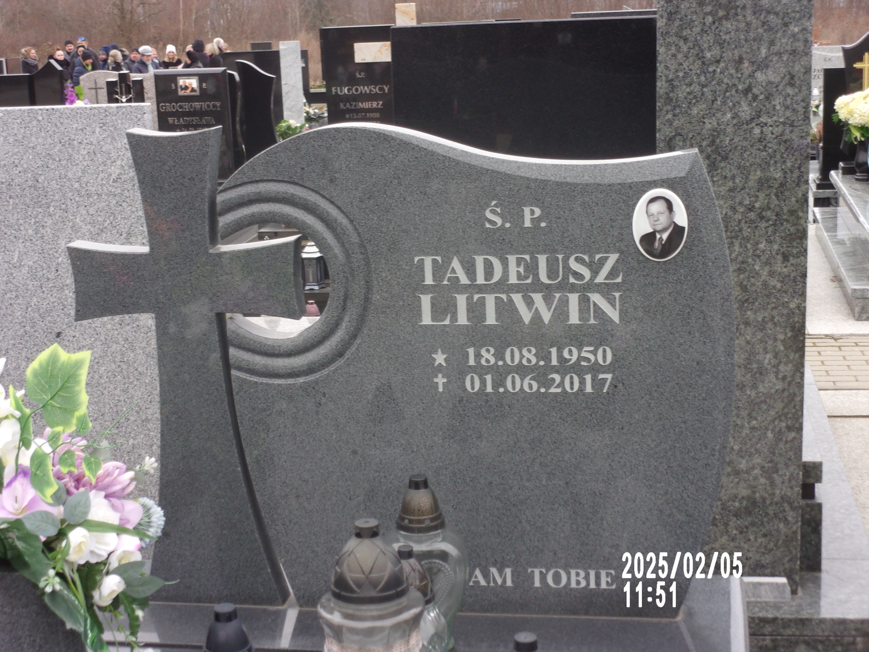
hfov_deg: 30.3
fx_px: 1607
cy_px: 326
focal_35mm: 64
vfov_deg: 22.9
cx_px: 434
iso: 80
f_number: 5.2
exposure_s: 1/45
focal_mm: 11.5
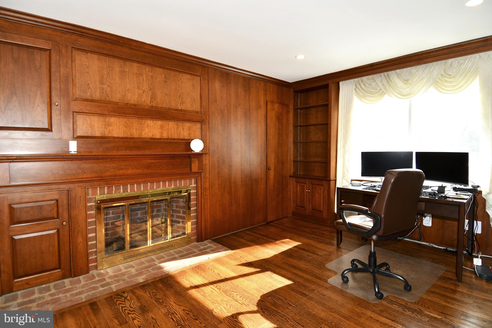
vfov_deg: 67.4
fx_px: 246
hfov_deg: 90.0
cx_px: 246
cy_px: 164
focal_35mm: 18
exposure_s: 1/80
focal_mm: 12
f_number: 4.5
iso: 200
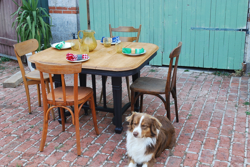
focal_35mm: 48
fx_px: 334
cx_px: 125
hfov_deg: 41.1
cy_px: 84
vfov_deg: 28.2
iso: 200
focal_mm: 32
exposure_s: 1/100
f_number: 5
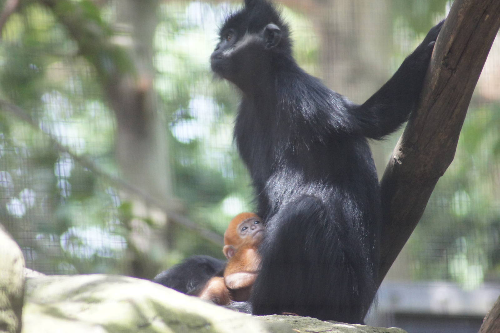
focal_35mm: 450
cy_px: 166
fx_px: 6247
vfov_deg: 3.1
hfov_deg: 4.6
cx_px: 250
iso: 1600
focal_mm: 300
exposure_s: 1/250
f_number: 5.6
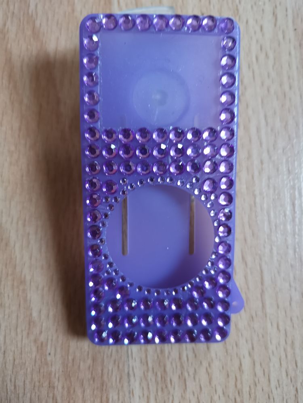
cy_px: 202
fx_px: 315
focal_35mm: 27
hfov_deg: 51.4
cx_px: 152
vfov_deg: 65.3
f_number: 1.8
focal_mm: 5.58
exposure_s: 1/33.3
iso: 400
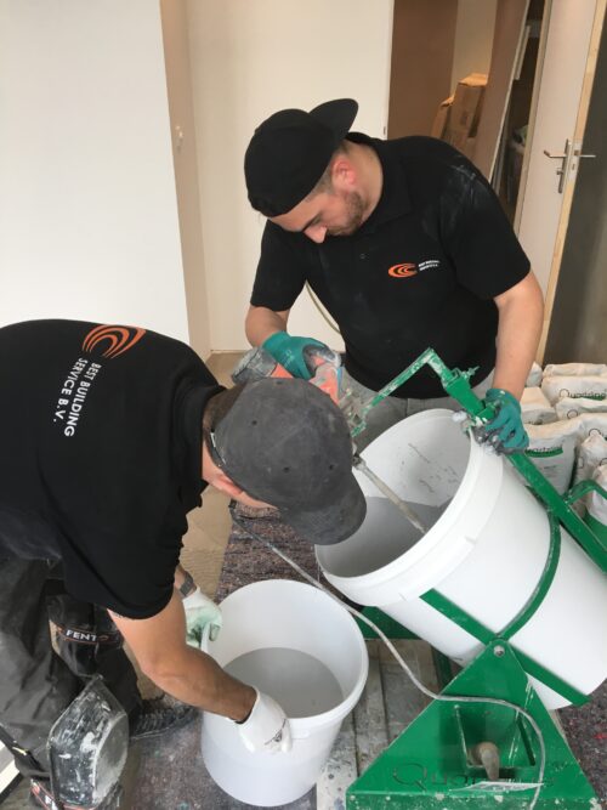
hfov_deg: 48.2
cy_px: 405
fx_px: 678
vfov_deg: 61.7
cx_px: 304
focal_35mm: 29
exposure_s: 1/33
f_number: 2.2
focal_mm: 4.15
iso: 25
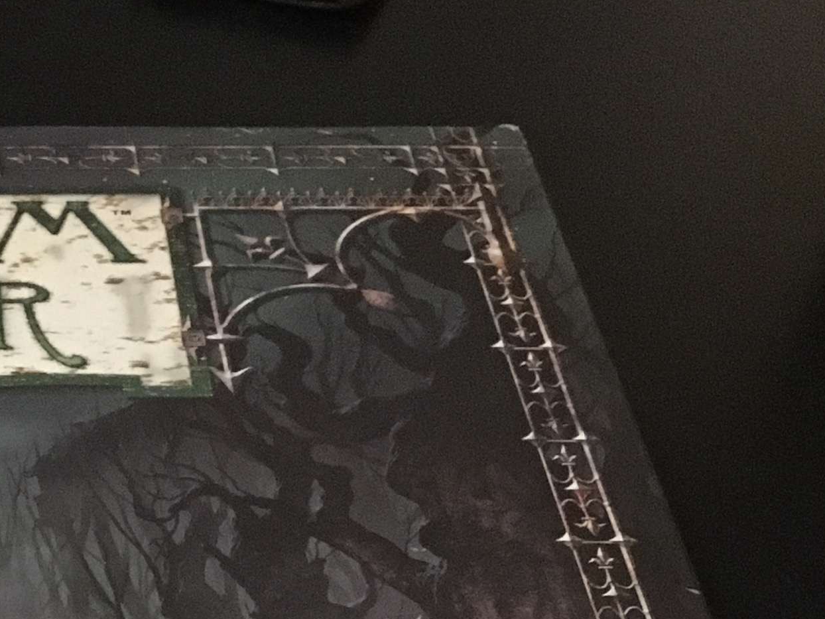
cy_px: 851
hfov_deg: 19.6
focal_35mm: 94
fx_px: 2240
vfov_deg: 14.9
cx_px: -174
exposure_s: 1/17
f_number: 2.2
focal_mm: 4.15
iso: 320
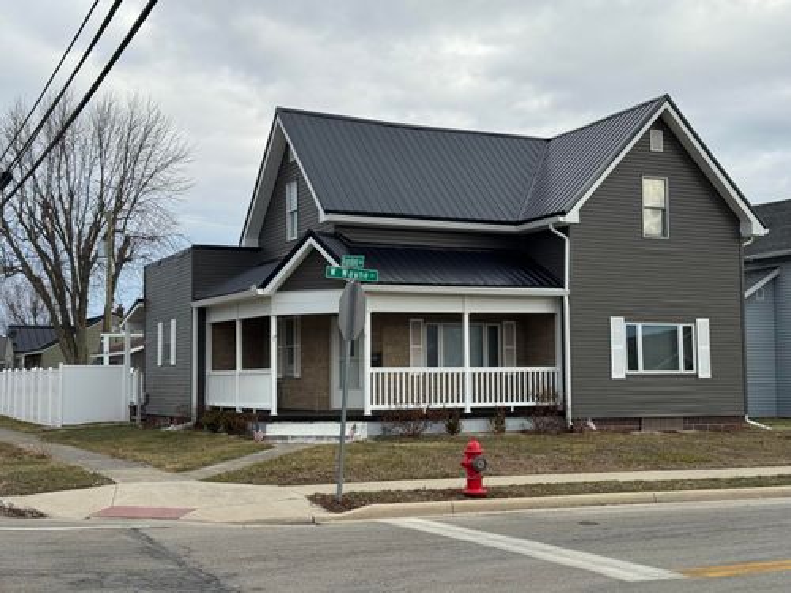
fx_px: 1097
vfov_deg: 30.3
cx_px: 396
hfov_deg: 39.7
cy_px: 296
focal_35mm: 48
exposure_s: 1/2179
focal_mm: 6.76
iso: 64
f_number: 1.78
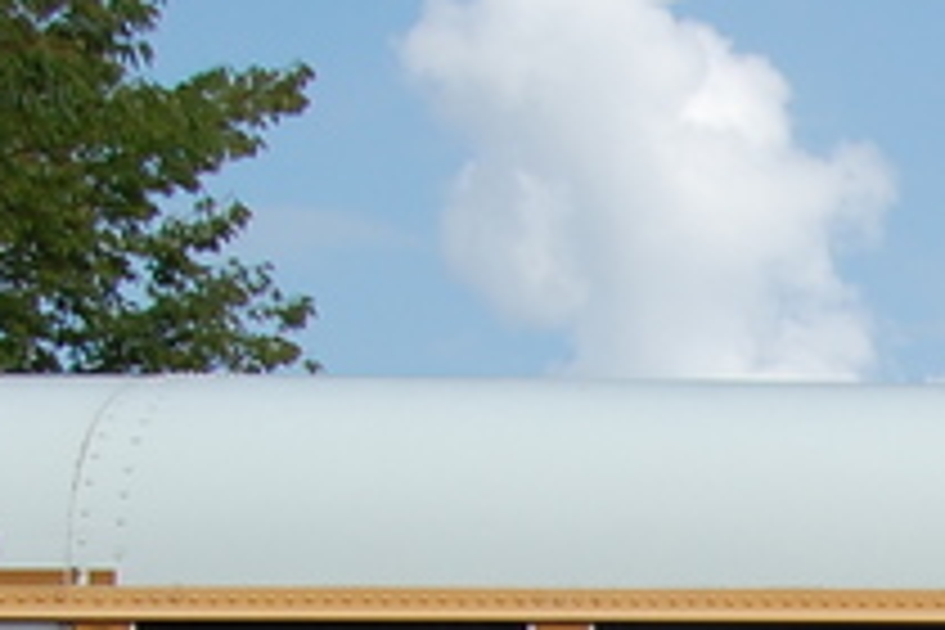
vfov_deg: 7.9
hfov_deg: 11.3
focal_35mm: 164
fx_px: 4315
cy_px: 1348
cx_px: 1904
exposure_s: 1/320
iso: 200
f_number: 9
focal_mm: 23
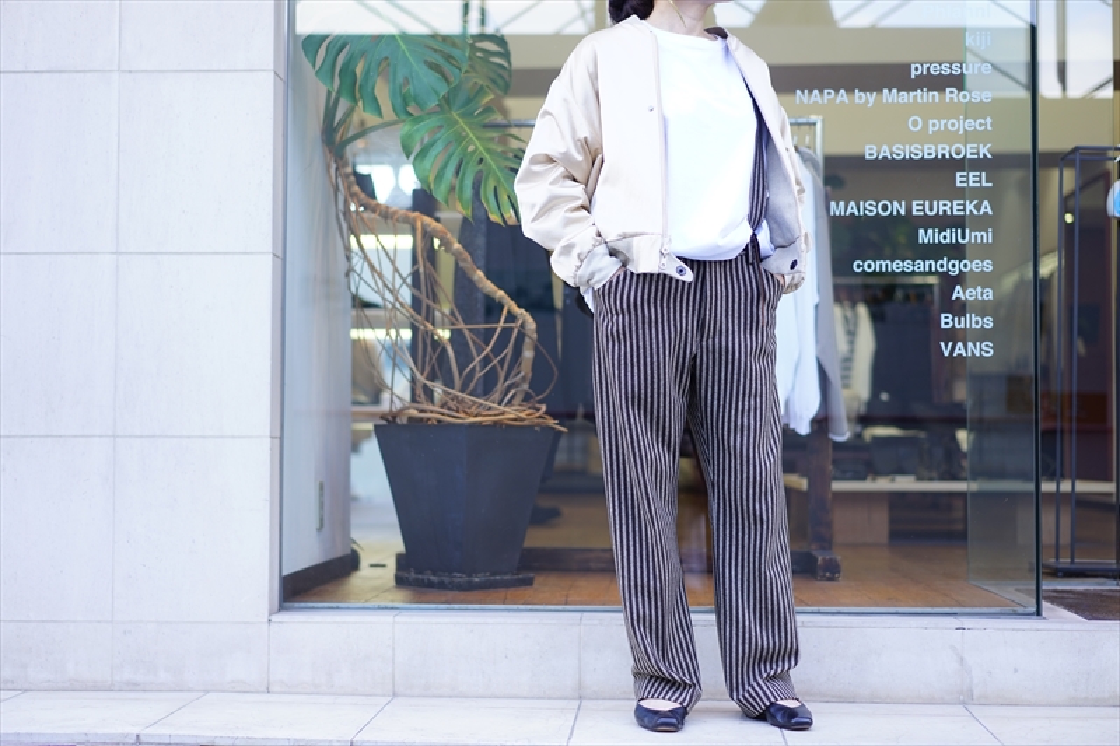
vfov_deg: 24.6
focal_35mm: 55
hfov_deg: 36.3
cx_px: 560
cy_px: 373
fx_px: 1711
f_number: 2
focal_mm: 55
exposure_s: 1/160
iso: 100
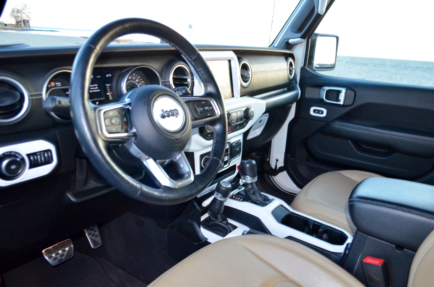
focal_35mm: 27
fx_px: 325
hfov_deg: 67.5
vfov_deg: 47.7
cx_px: 217
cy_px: 144
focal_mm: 18
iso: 1800
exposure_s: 1/60
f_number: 3.5
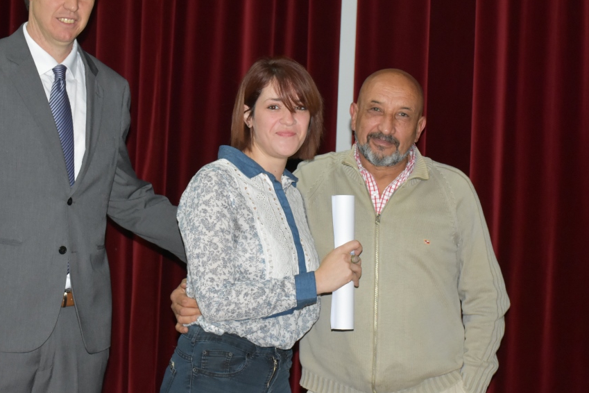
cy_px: 167
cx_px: 257
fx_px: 1243
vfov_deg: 17.9
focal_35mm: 76
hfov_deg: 26.6
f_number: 7.1
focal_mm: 42
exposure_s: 1/60
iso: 3200
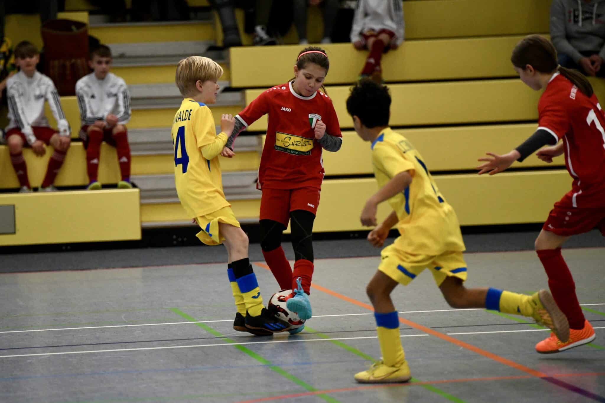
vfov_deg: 8.1
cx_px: 302
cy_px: 202
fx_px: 2857
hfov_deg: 12.1
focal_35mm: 170
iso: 5000
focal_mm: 170
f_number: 2.8
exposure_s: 1/1250
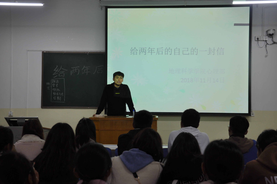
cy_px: 92
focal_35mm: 138
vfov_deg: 9.9
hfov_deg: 14.9
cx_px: 138
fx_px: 1061
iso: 280
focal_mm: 92
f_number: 6.3
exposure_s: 1/30
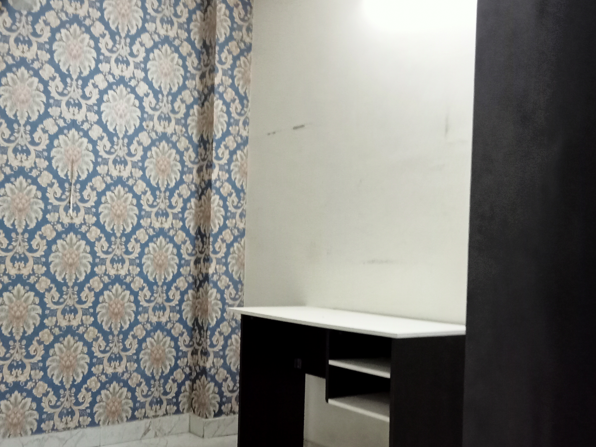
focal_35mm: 41
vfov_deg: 35.0
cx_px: 178
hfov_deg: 44.8
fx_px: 706
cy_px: 263
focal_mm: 3.46
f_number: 2.2
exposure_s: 1/33.3
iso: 1362
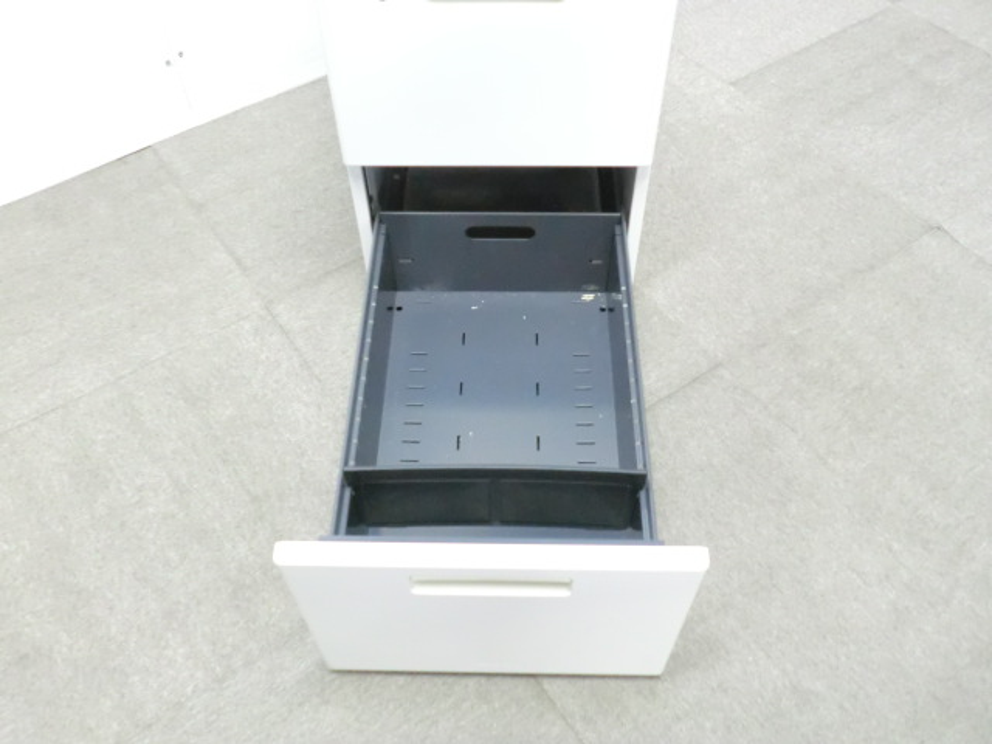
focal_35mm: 32
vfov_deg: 44.2
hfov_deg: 56.8
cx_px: 496
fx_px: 917
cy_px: 372
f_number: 3.5
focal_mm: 5.8
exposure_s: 1/20
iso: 800
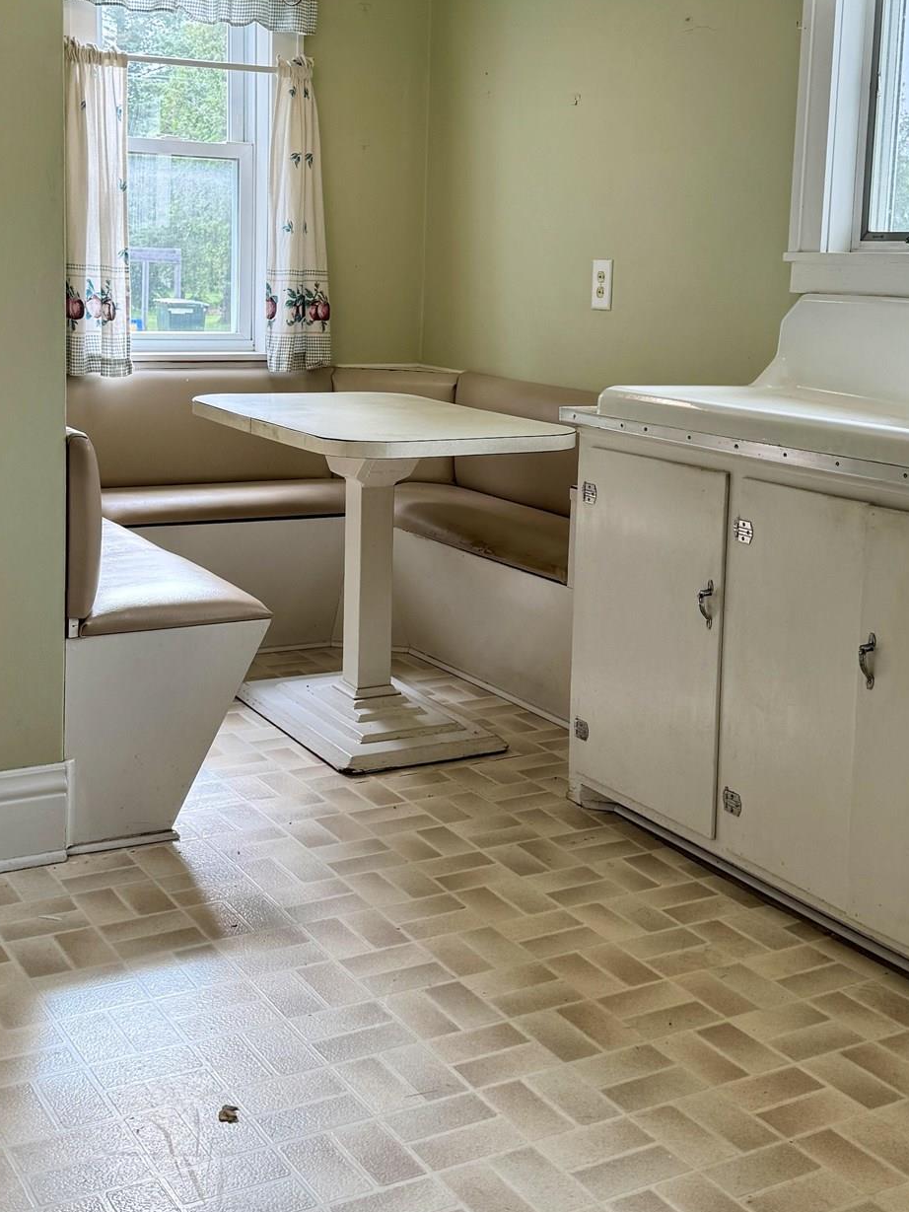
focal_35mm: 45
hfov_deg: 32.2
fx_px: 1575
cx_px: 480
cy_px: 446
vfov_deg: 41.7
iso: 80
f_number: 1.78
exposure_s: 1/227
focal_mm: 6.76
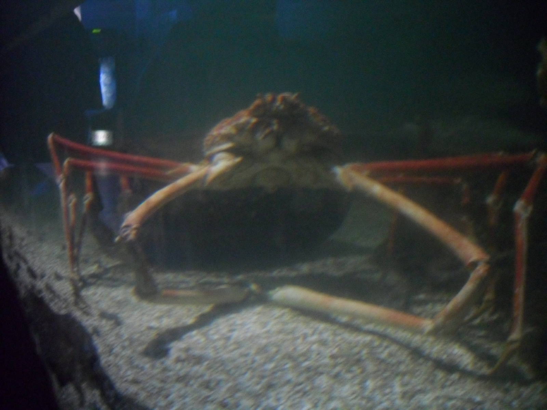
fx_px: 553
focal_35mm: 35
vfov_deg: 40.7
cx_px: 274
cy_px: 205
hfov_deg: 52.6
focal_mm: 6.2
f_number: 2.8
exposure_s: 1/15
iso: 800
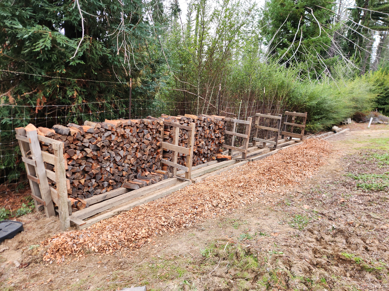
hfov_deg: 73.9
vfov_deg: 58.9
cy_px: 146
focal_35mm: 23
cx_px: 194
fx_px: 258
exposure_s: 1/180
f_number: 1.8
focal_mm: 5.4
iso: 80
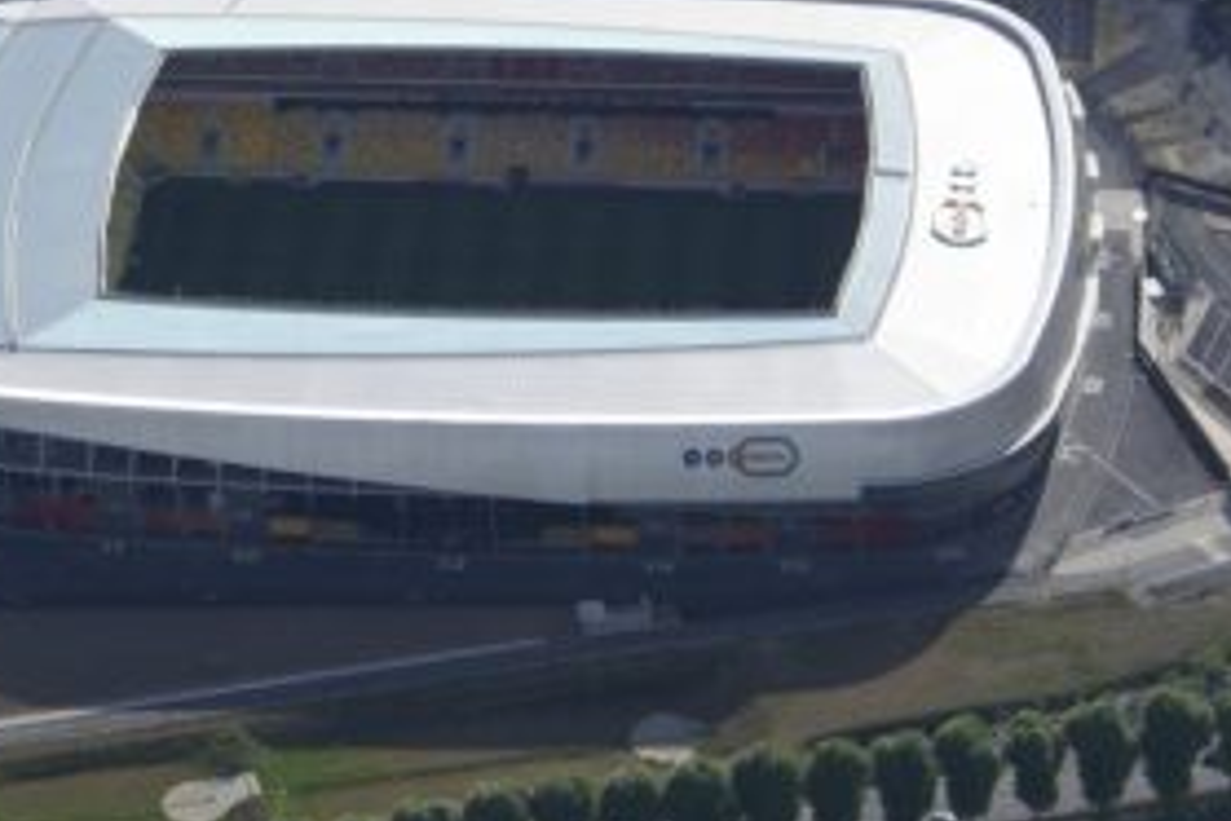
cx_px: 379
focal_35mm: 245
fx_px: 8377
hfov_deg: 8.4
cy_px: 254
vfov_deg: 5.6
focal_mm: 70
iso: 200
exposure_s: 1/500
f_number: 9
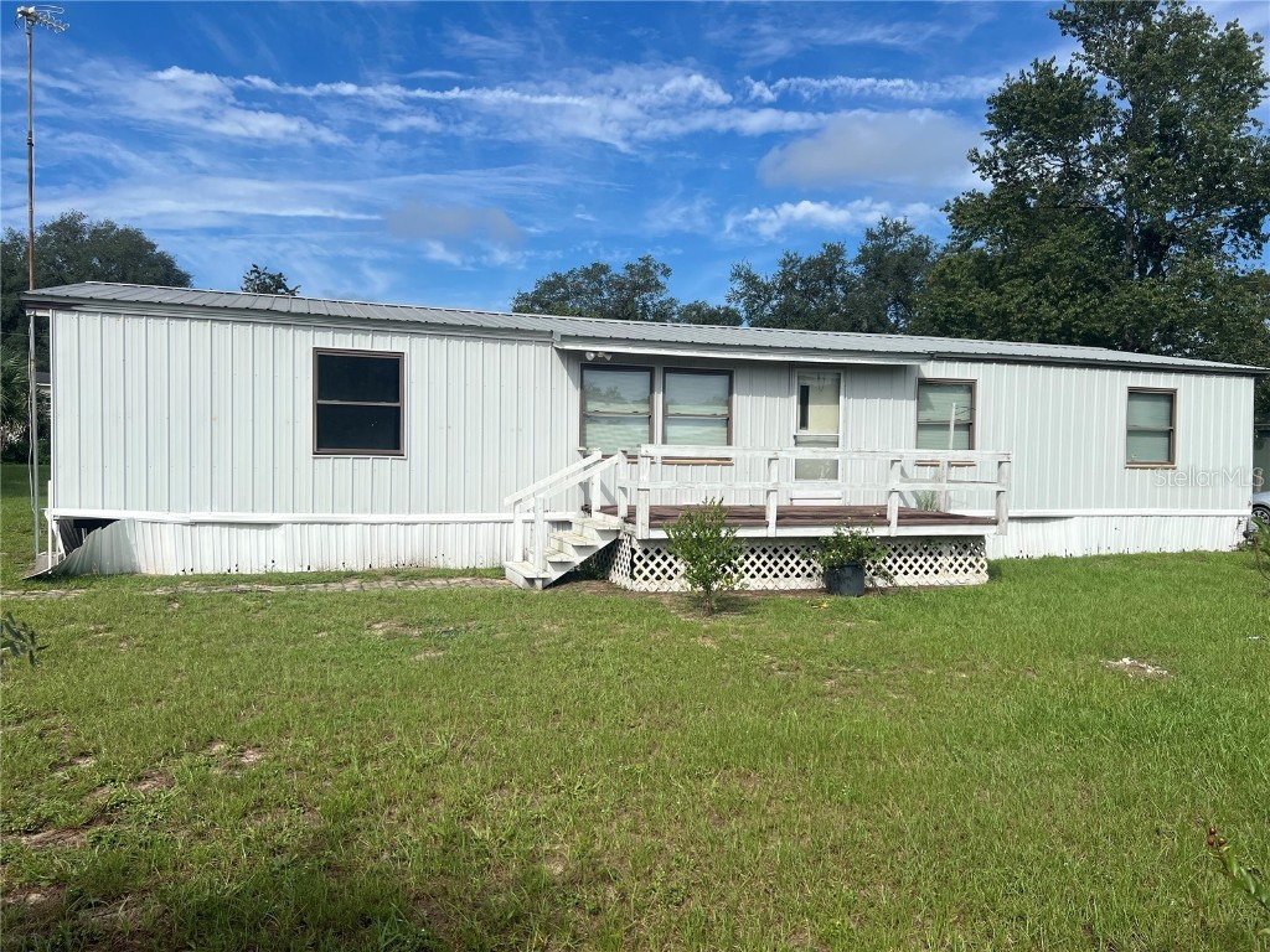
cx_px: 635
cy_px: 476
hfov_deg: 67.3
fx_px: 954
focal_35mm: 26
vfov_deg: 53.1
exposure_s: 1/6579
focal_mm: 5.7
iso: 50
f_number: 1.5
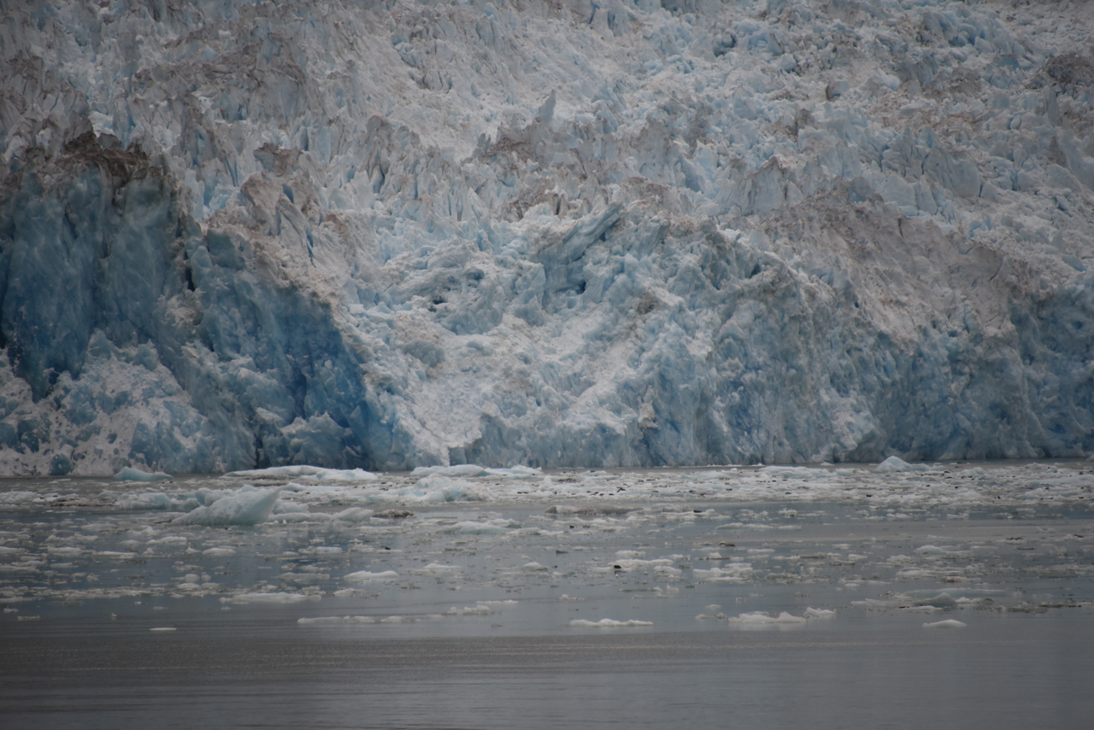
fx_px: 9118
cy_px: 365
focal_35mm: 300
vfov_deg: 4.6
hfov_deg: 6.9
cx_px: 547
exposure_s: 1/640
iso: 720
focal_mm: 300
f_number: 5.6
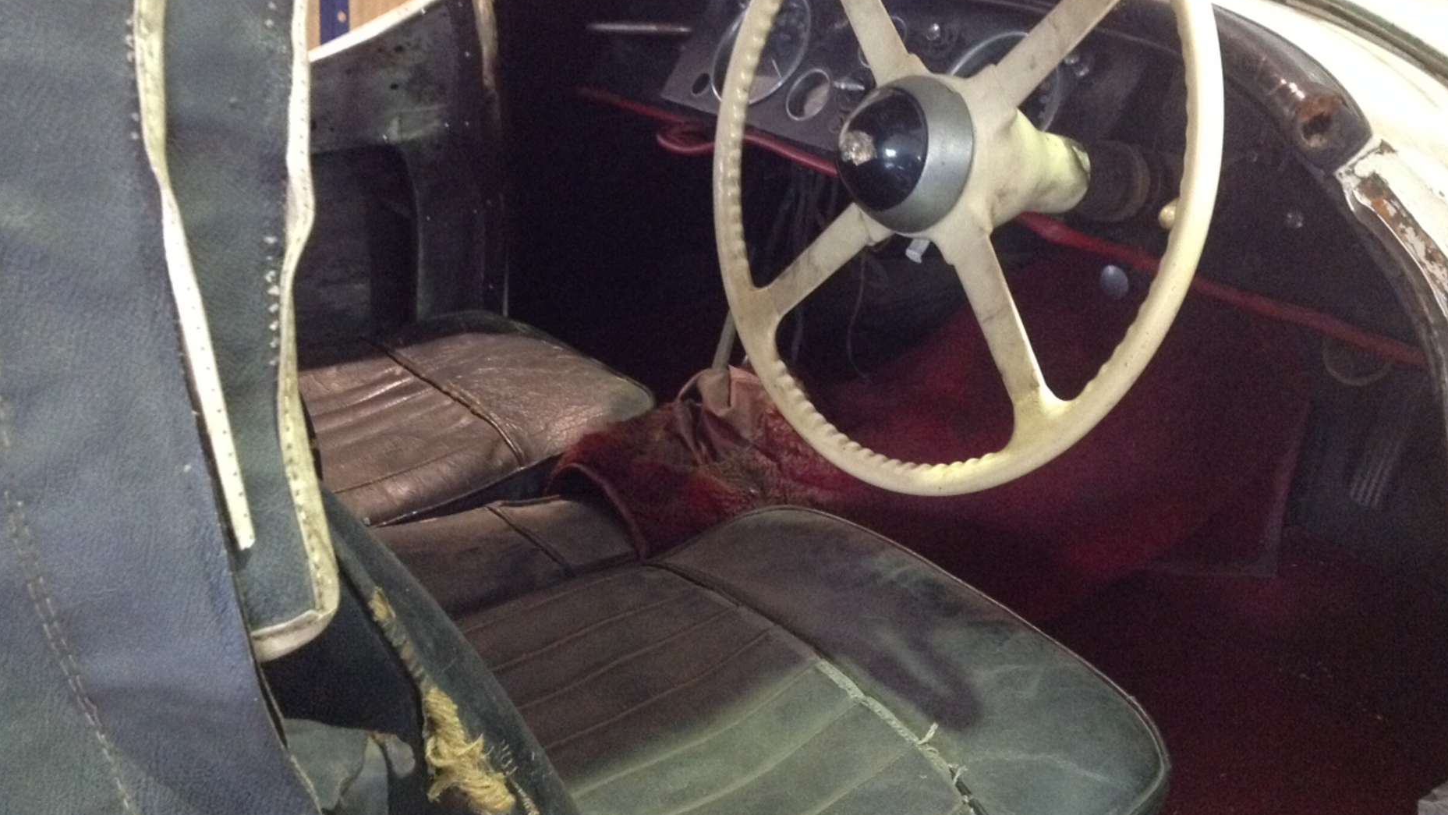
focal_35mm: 41
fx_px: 1574
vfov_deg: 28.9
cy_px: 323
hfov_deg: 49.4
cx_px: 703
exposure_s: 1/15
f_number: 2.4
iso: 500
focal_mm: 4.28
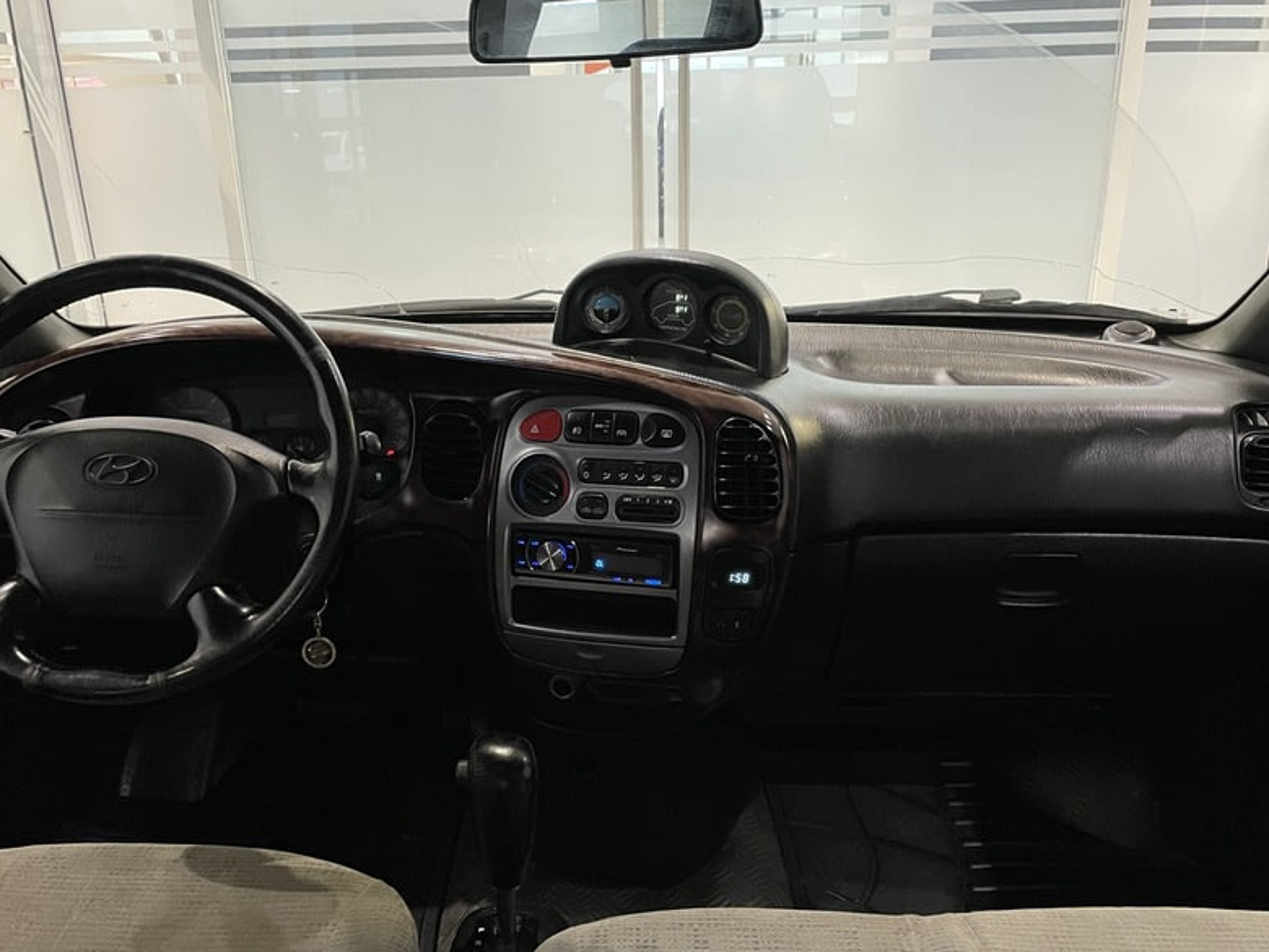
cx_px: 605
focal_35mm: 30
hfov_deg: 59.9
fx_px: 1100
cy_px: 522
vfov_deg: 46.7
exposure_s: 1/50
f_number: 1.6
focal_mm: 4.2
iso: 400
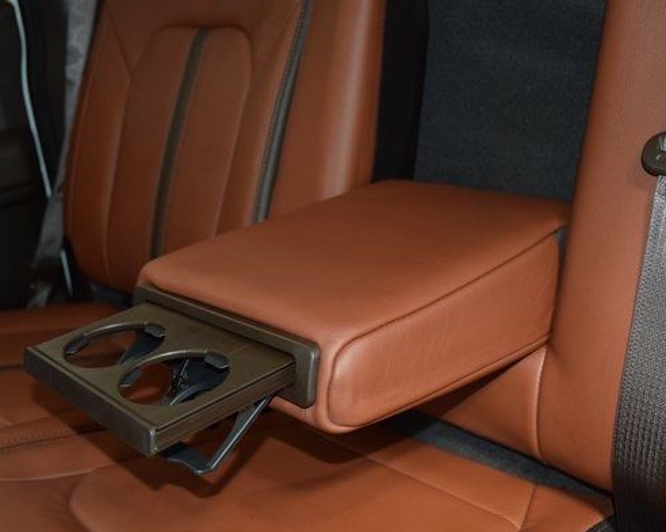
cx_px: 321
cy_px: 282
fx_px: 867
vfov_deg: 34.1
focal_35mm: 44
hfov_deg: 42.0
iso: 1800
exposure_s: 1/30
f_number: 3.8
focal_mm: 24
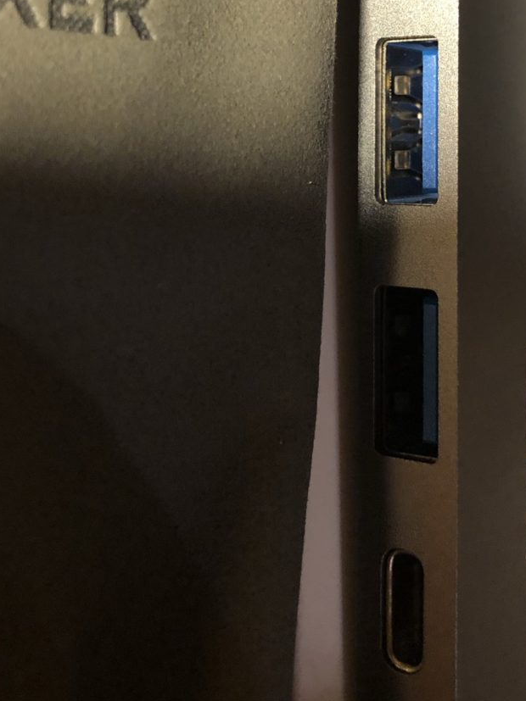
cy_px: 120
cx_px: 321
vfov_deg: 35.4
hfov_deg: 28.0
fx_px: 1054
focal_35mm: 52
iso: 64
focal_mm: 3.99
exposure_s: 1/15
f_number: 1.8
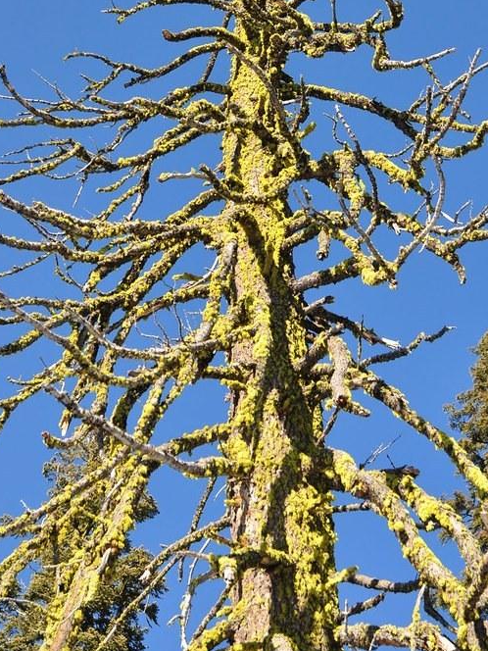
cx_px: 273
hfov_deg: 19.0
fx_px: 1461
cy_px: 171
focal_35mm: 78
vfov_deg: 24.8
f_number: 4.5
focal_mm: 35
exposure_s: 1/800
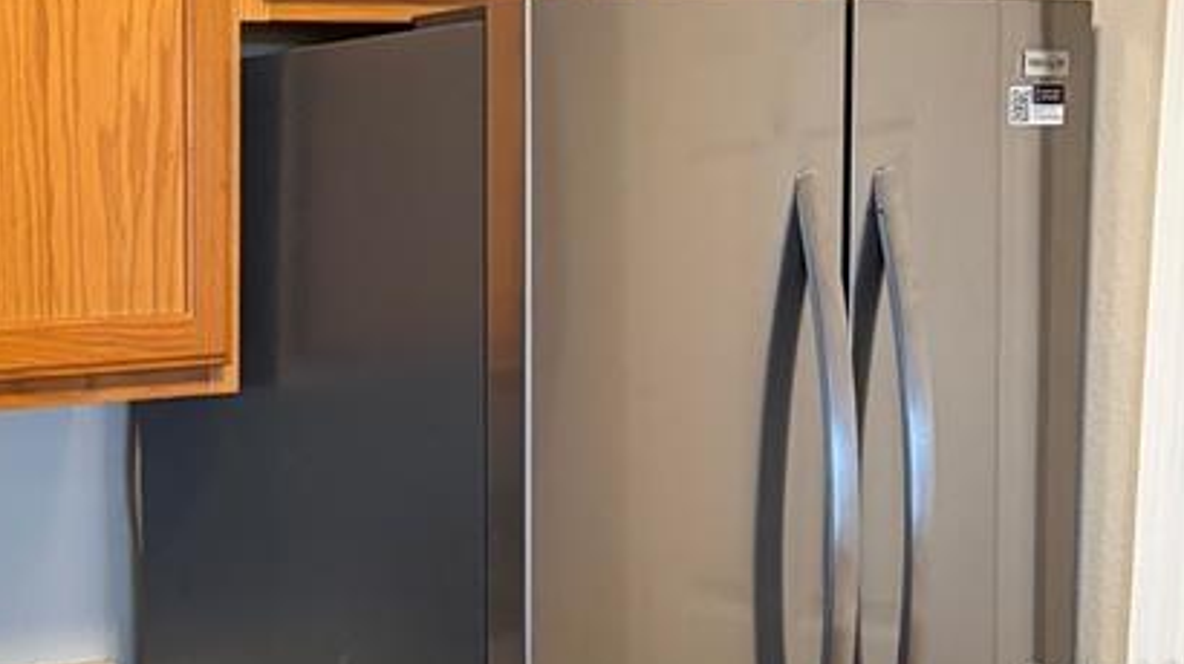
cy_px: 678
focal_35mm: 83
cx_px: -75
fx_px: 2604
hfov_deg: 24.2
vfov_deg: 14.3
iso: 320
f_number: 1.6
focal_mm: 5.96
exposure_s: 1/60
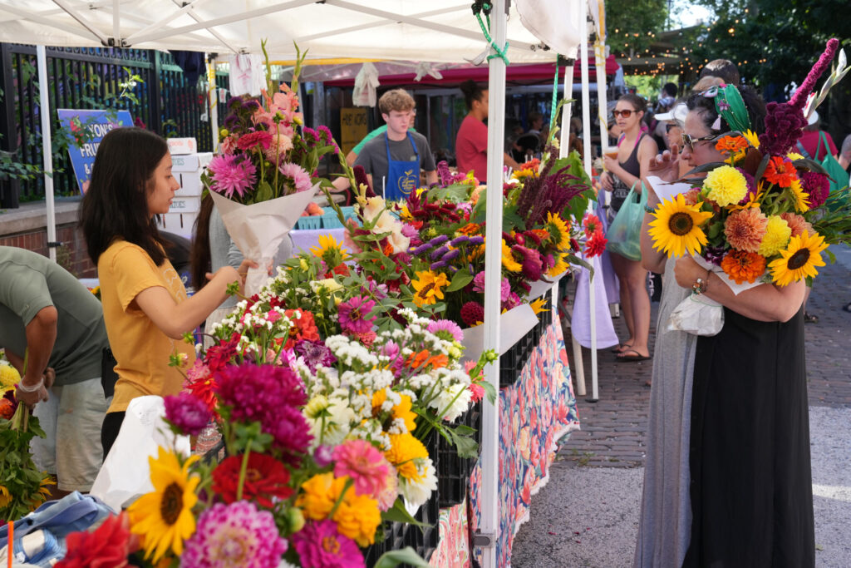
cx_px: 426
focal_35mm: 56
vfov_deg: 24.2
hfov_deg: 35.6
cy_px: 284
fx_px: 1324
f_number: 9
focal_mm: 56
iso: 800
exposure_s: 1/200
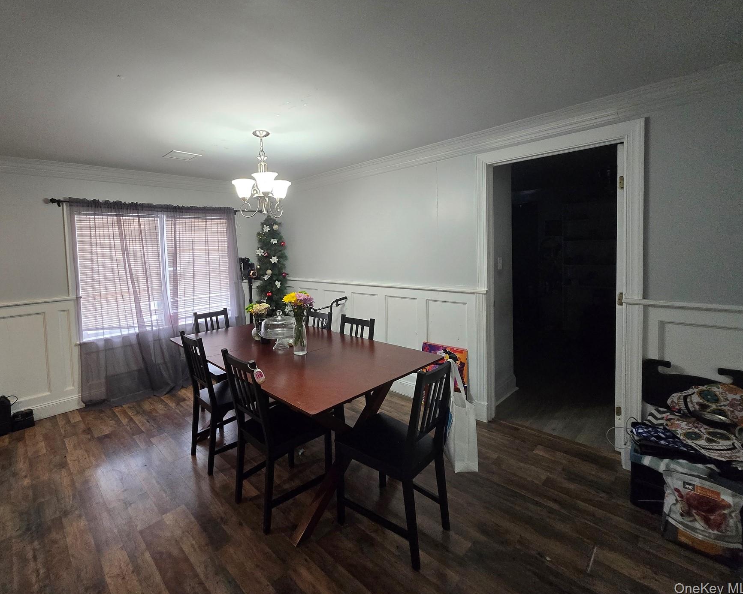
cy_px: 270
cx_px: 322
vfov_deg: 83.8
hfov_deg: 96.2
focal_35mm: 15
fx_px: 330
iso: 320
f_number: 2.2
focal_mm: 1.7
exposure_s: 1/60
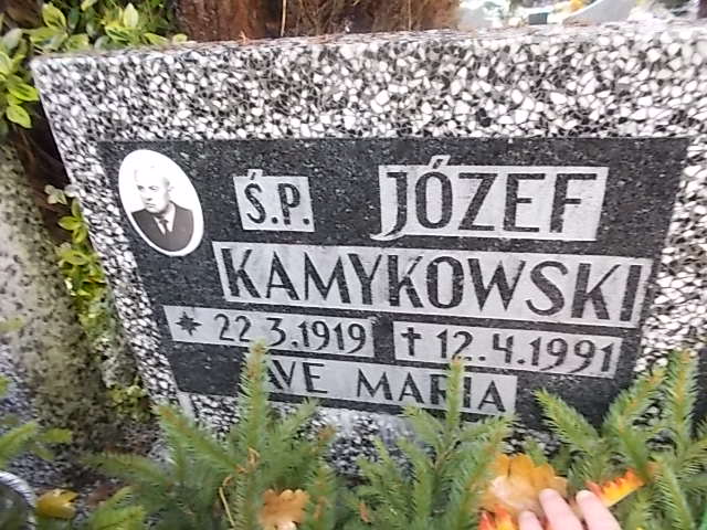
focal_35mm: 26
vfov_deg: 53.1
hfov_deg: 67.3
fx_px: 531
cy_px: 265
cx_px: 354
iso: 200
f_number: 3.2
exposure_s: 1/25
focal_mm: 4.6
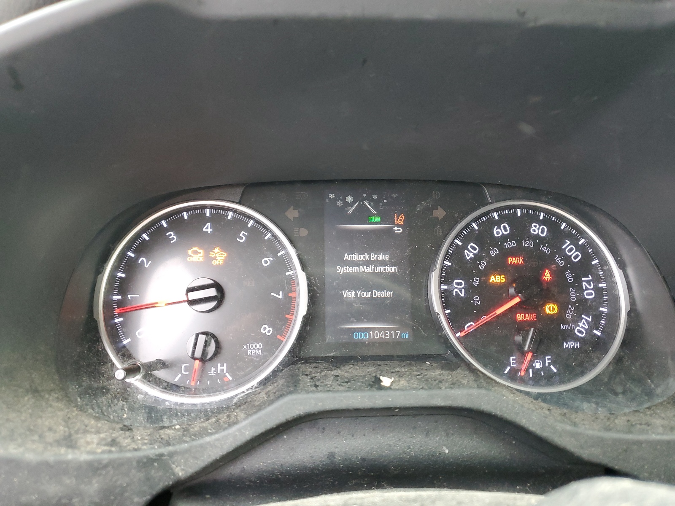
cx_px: 338
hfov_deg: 67.3
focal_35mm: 26
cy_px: 253
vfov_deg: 53.1
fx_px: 507
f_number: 1.5
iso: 189
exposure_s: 1/60.2
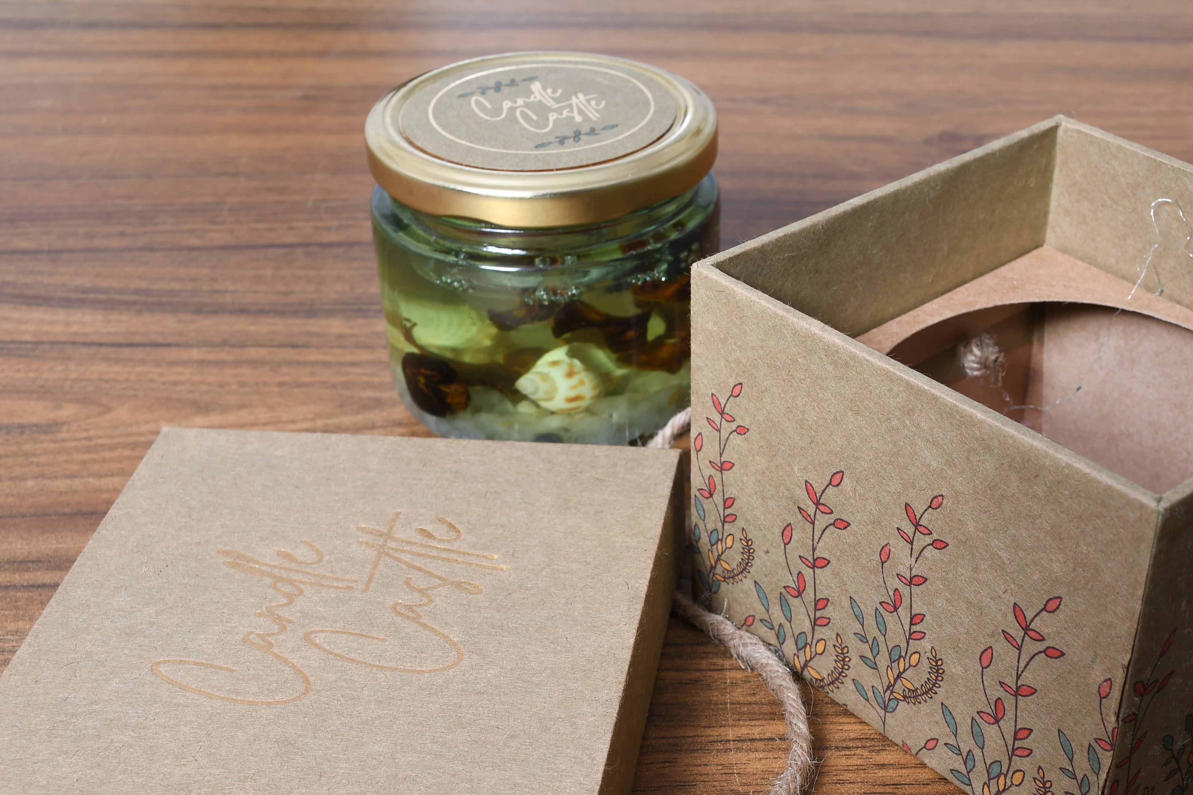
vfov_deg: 23.6
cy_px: 572
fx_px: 1889
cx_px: 704
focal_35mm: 57
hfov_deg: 35.0
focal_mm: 26
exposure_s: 1/160
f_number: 8
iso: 125
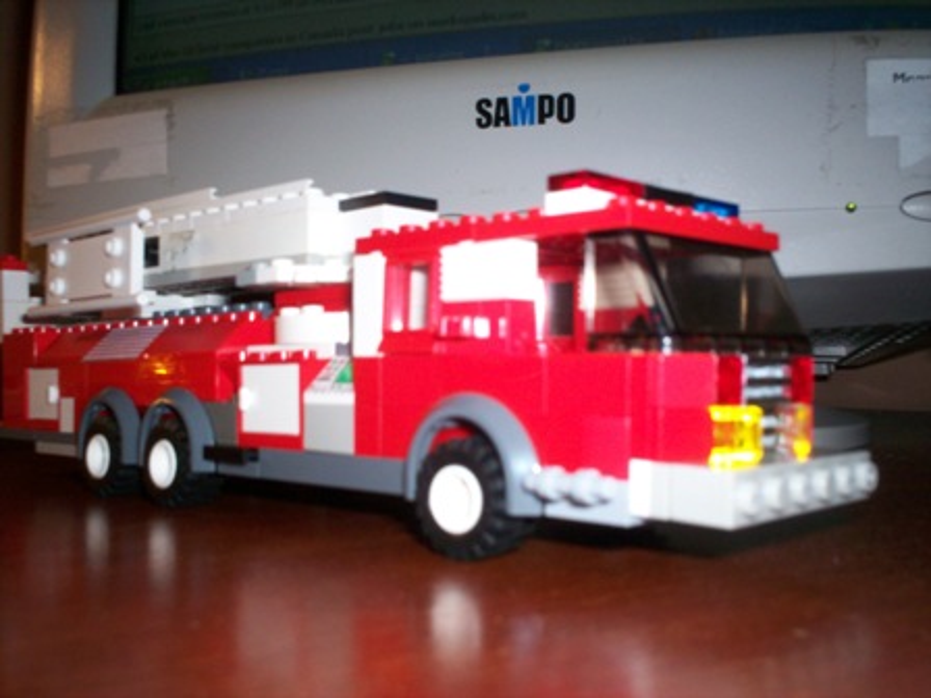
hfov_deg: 51.4
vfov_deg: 39.7
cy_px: 349
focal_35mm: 36
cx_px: 466
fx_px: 968
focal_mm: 6
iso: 140
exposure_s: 1/60
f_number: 4.5
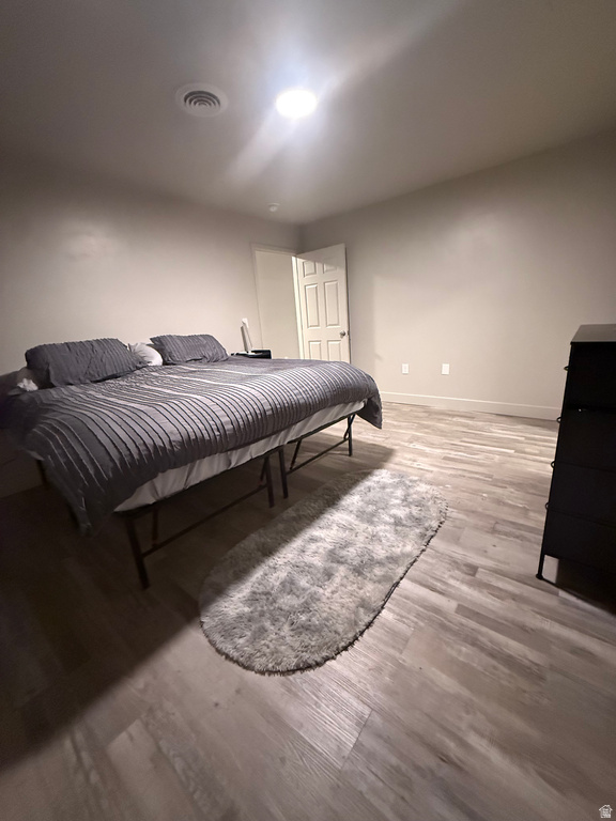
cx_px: 308
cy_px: 410
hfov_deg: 85.7
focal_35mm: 14
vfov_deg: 102.1
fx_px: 332
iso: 1250
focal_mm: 2.22
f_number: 2.2
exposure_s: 1/60
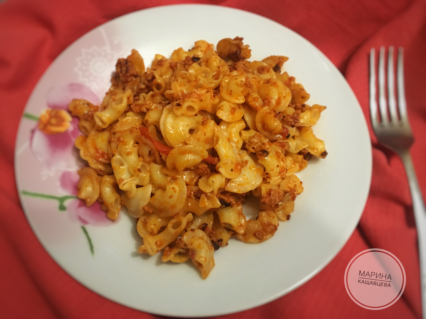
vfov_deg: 48.2
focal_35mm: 29
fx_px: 357
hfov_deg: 61.7
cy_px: 160
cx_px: 213
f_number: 2.2
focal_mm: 4.15
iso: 320
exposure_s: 1/17
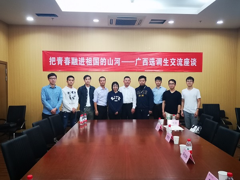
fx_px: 208
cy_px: 90
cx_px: 120
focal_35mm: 30
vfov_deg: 46.8
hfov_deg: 60.0
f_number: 1.8
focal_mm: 3.95
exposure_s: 1/33.3
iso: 200
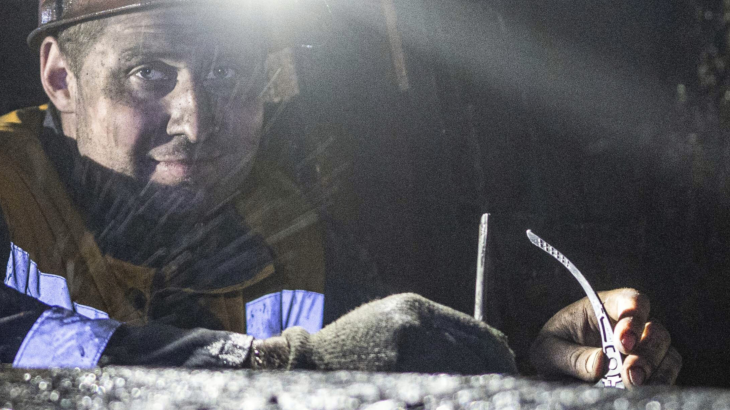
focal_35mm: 146
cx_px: -125
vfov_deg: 8.2
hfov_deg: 14.3
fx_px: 2826
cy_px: -33
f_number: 1.8
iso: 2000
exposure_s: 1/100
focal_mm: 35
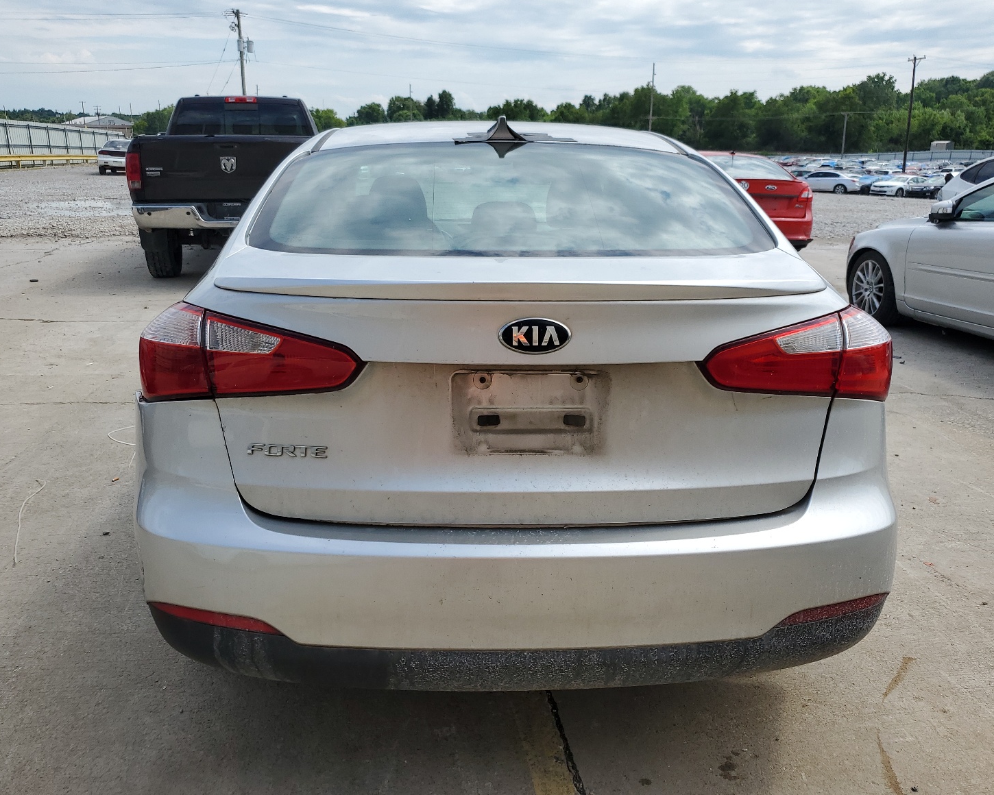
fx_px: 824
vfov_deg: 51.5
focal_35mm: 28
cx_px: 498
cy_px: 406
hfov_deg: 62.2
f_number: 1.5
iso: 50
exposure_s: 1/3333
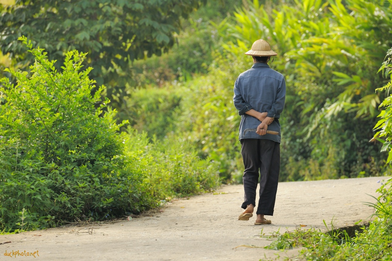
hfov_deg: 6.9
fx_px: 3262
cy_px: 130
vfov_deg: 4.6
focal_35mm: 300
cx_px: 196
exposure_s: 1/500
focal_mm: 200
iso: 200
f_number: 4
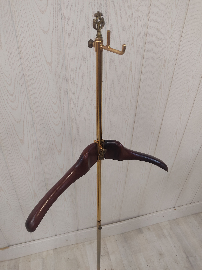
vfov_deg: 67.3
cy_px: 135
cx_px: 101
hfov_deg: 53.1
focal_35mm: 26
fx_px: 202
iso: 529
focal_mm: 4.74
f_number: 1.79
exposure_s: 1/33
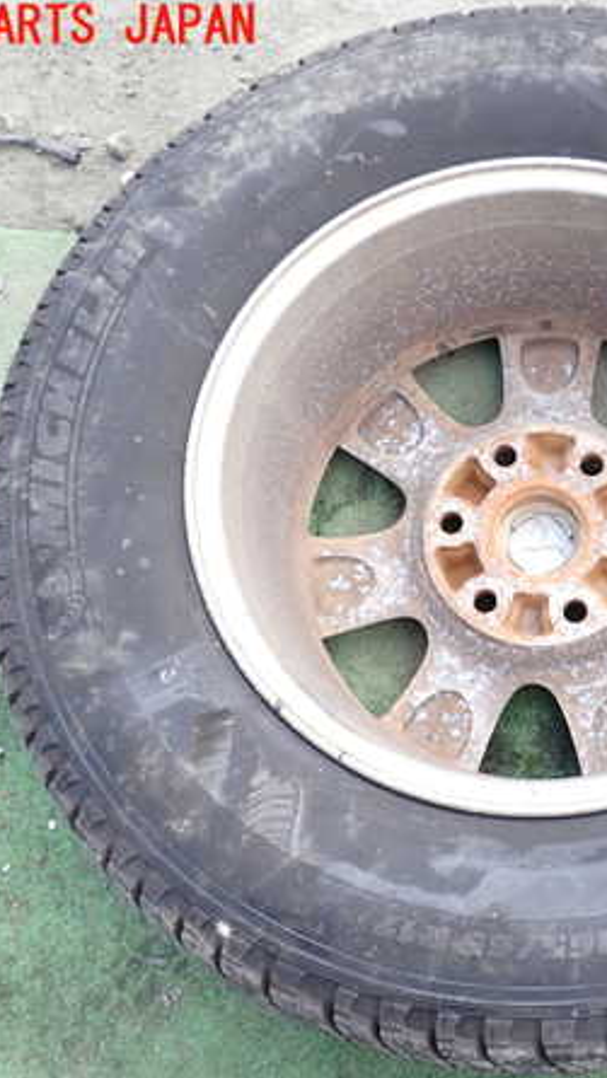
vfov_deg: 46.4
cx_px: 542
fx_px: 1259
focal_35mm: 44
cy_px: 541
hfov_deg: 26.3
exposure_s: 1/80
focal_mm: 5.4
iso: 100
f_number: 2.3
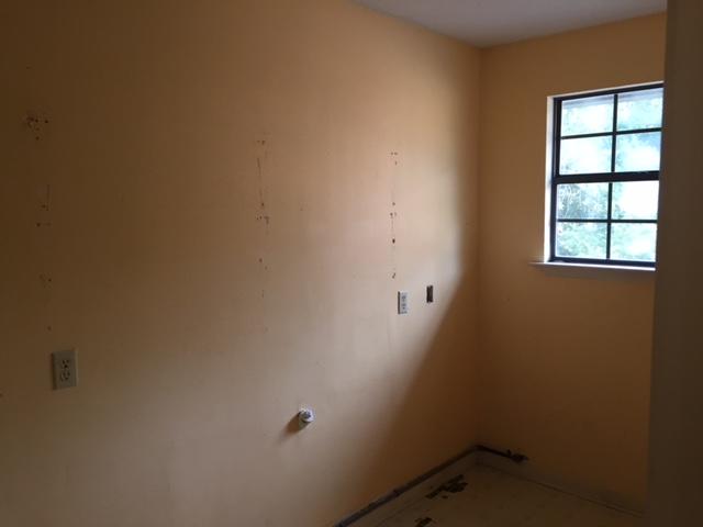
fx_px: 589
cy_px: 264
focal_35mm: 29
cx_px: 352
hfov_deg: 61.7
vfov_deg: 48.2
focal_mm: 4.15
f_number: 2.2
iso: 40
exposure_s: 1/30
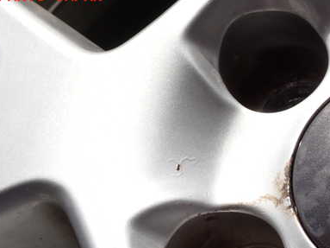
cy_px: 179
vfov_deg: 21.2
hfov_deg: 28.1
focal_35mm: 69
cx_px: 204
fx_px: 658
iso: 100
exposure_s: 1/1000
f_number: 4
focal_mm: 7.84
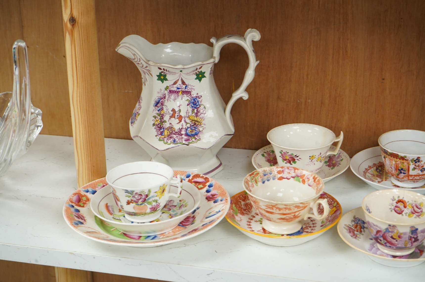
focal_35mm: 70
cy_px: 141
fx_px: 826
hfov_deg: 28.9
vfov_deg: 19.4
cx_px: 212
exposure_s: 1/80
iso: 2500
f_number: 9
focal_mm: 70
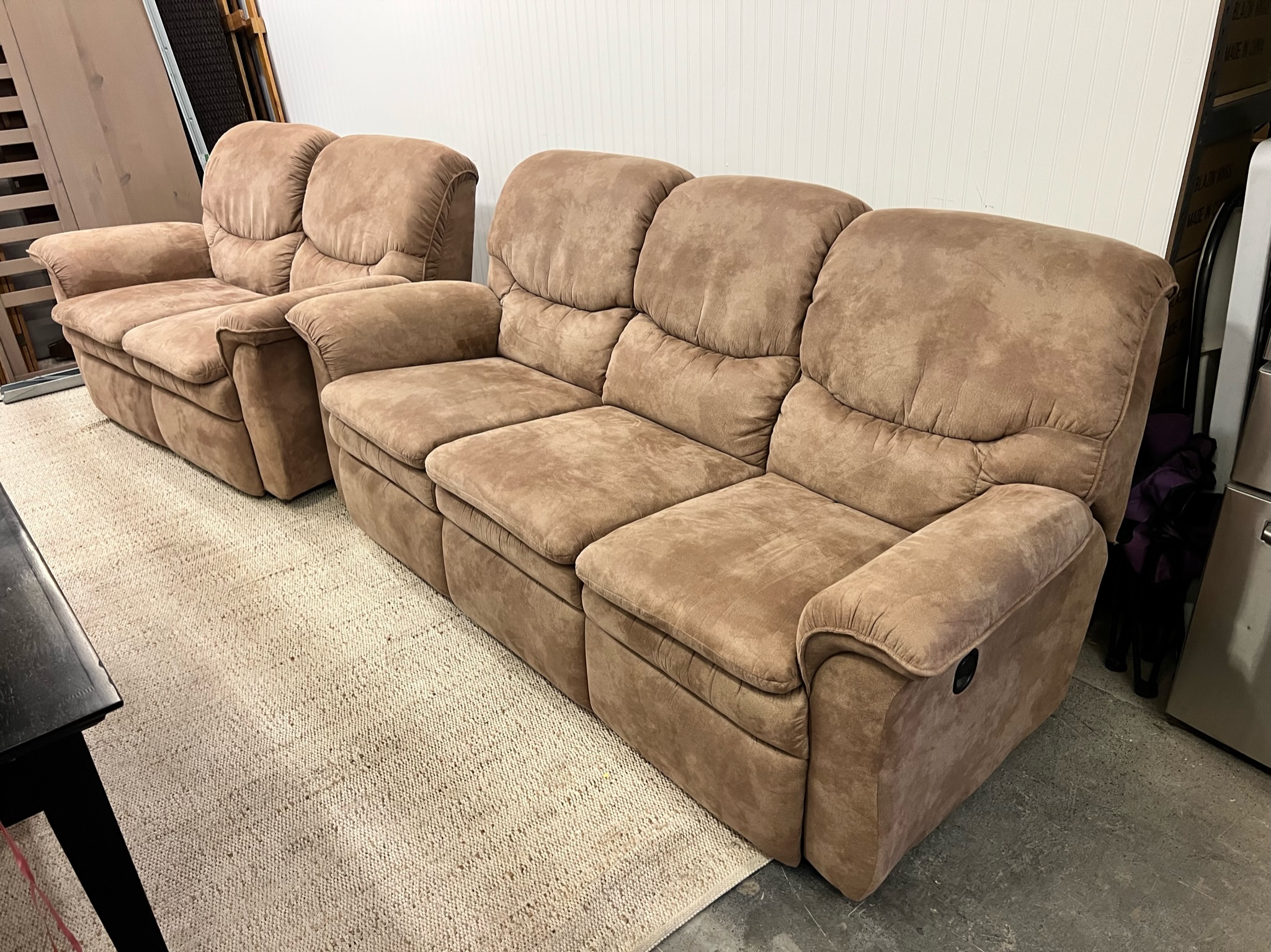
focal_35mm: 26
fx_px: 954
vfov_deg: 53.0
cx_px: 636
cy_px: 476
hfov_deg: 67.3
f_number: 1.5
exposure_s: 1/60
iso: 250
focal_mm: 5.7
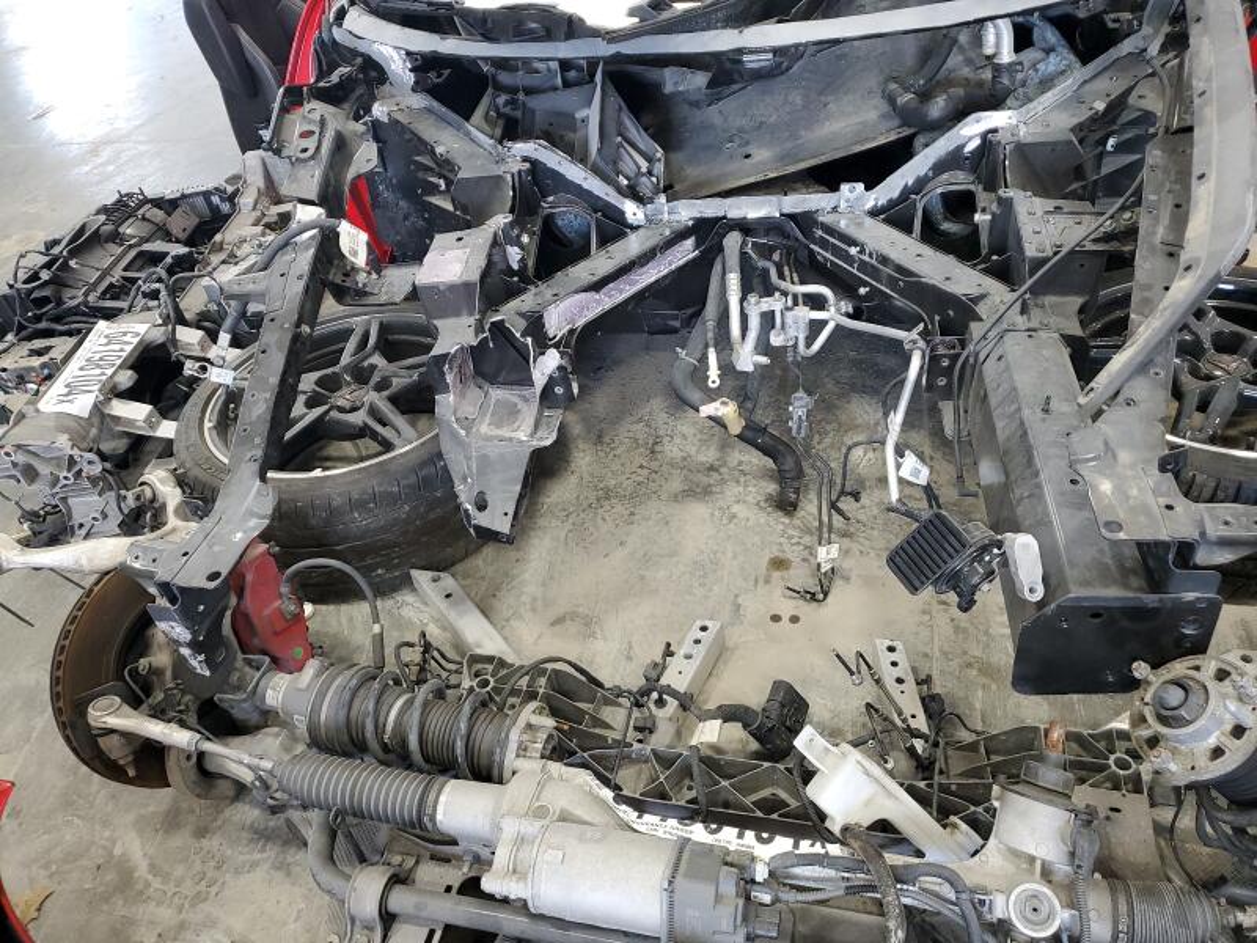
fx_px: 944
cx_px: 628
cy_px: 472
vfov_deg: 53.1
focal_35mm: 26
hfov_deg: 67.3
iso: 112
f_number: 1.5
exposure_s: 1/60.2
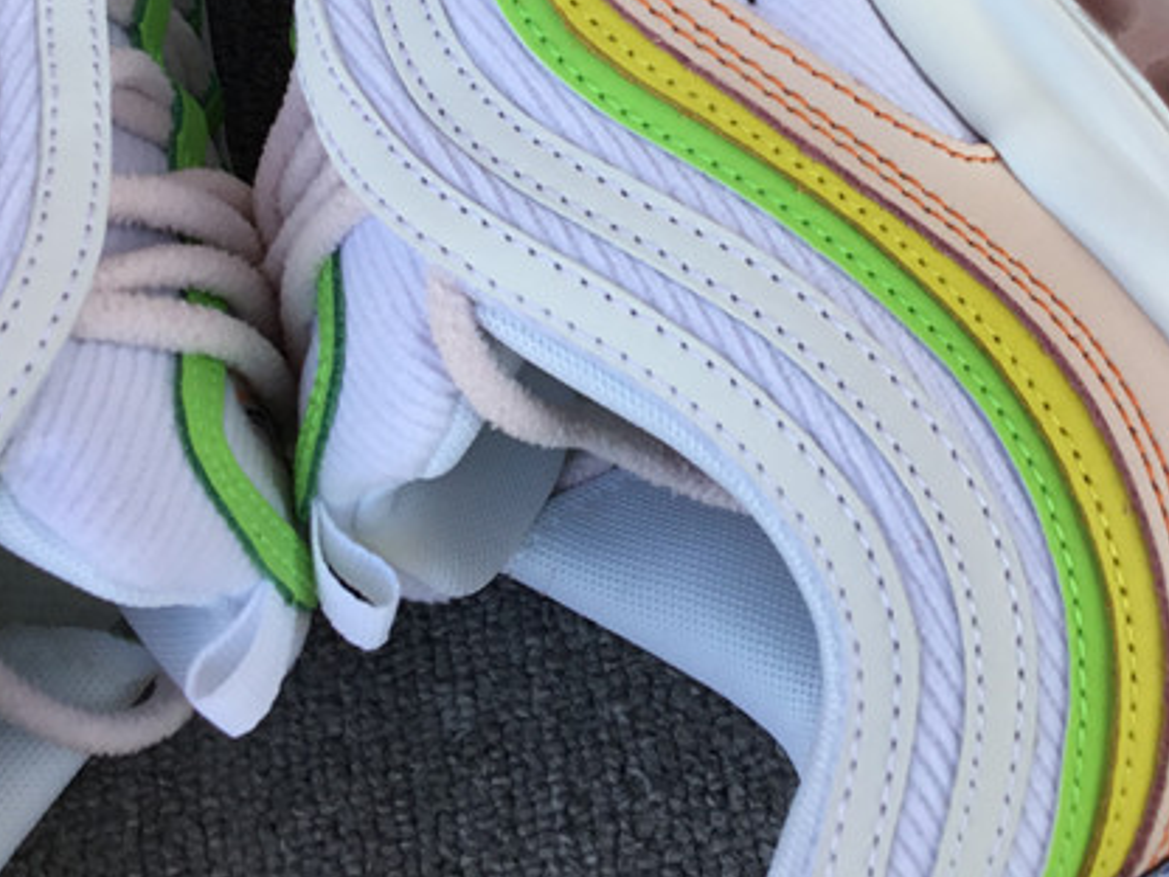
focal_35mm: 67
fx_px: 2263
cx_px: 728
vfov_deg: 21.3
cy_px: 27
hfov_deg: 28.9
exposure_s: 1/182
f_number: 2.4
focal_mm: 3.3
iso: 25
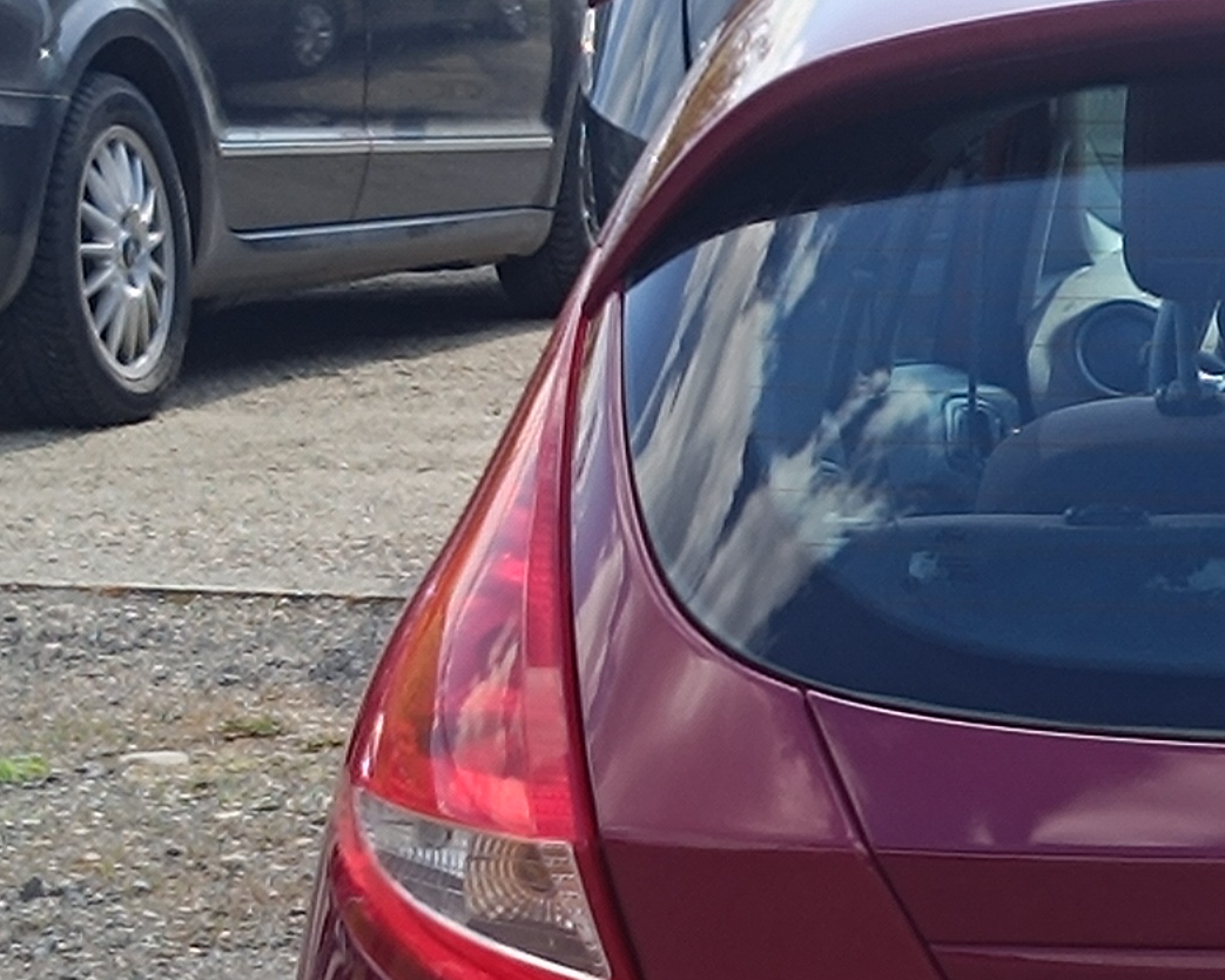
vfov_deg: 16.2
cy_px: 1063
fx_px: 3335
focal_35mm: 92
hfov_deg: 18.2
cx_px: 1894
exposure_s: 1/403
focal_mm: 5.59
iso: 53
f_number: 1.88
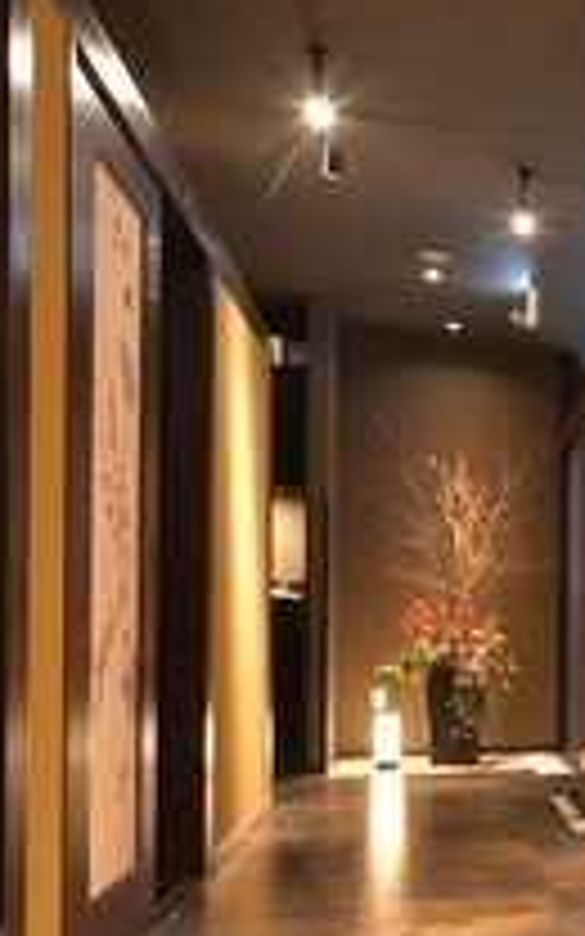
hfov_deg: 22.7
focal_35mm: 44
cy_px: 630
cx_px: 920
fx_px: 1122
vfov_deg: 44.6
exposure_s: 1.6
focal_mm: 15
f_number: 8
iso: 200
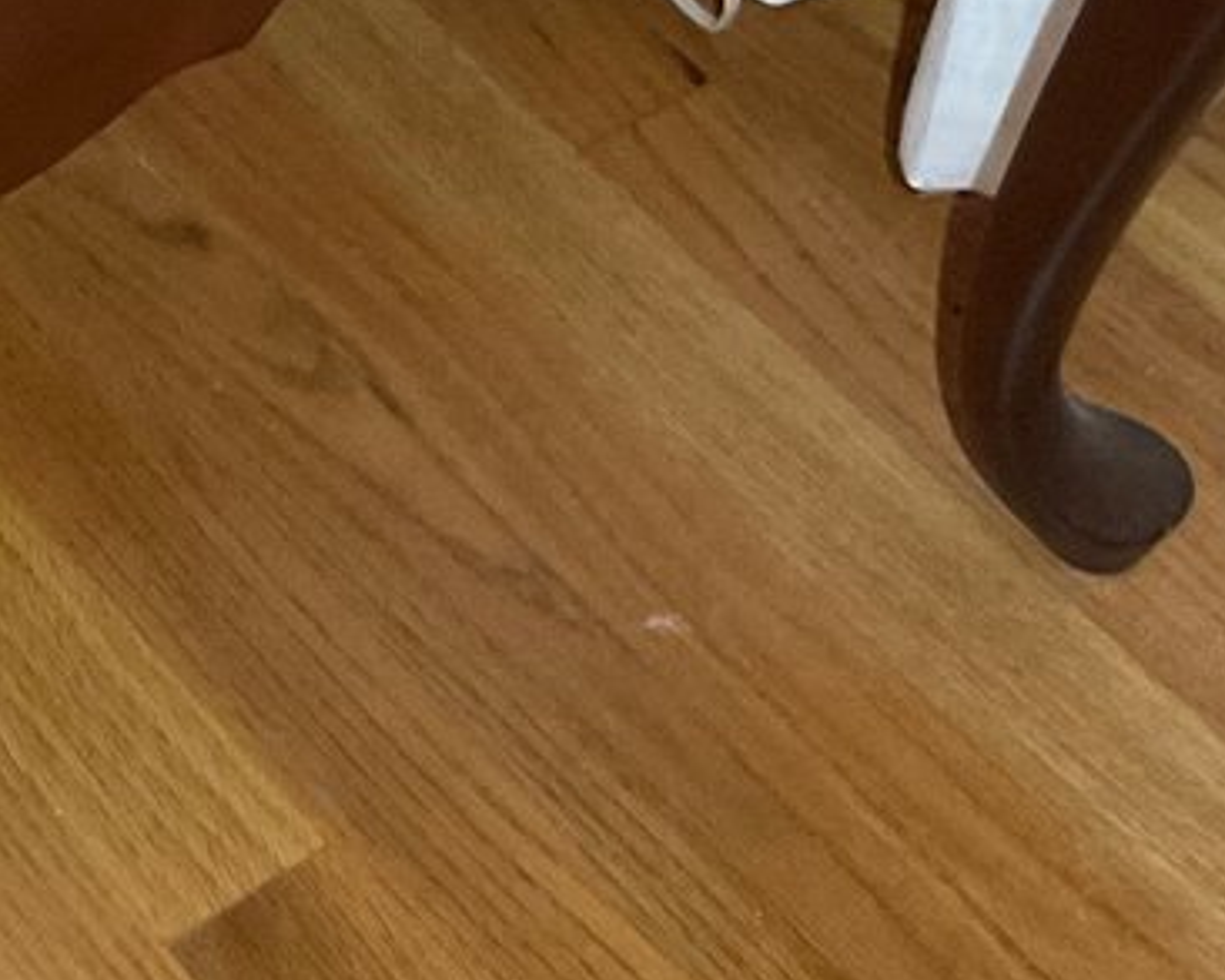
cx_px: -420
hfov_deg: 15.5
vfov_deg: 13.1
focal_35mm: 117
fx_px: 4243
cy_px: 112
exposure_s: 1/40
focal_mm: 3
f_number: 1.8
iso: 250
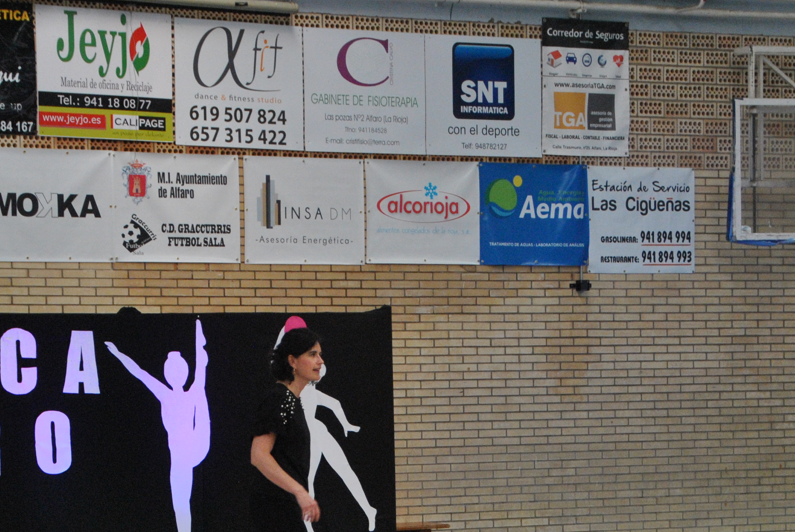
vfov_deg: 9.0
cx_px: 416
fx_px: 3381
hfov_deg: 13.4
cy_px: 422
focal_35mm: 153
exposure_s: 1/160
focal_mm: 55
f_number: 6.3
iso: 800
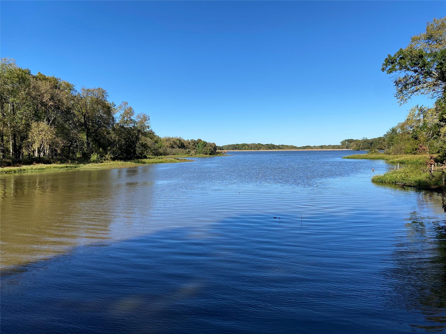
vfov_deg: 53.1
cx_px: 223
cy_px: 167
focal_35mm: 26
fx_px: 335
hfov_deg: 67.3
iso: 32
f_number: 1.8
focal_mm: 4.25
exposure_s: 1/2625
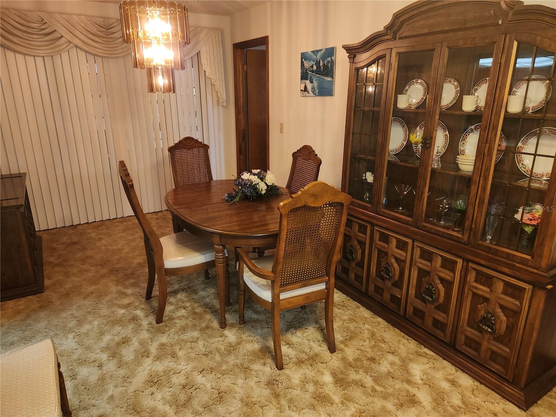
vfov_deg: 58.9
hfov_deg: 73.9
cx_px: 278
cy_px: 208
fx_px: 369
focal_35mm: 23
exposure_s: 1/24
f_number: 1.8
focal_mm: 5.4
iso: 100
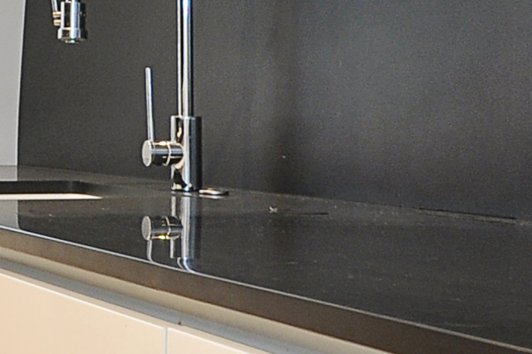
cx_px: 5
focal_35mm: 103
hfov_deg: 19.3
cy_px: 161
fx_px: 1522
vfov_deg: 13.2
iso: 200
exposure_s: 1/4
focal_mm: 11
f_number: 8
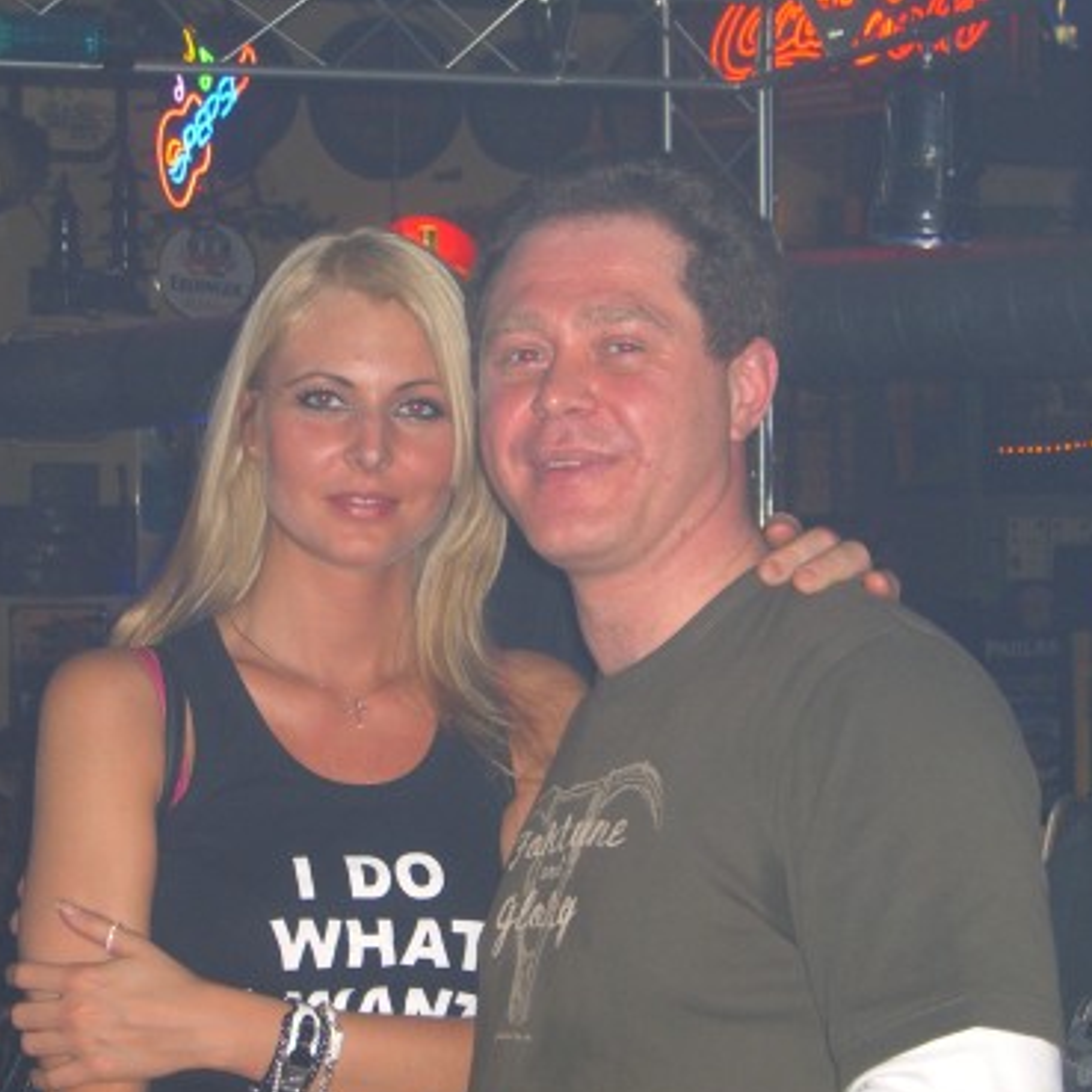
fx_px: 2927
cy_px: 616
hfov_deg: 21.1
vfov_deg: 21.1
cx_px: 355
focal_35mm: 82
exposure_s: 1/60
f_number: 3.6
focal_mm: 11.8
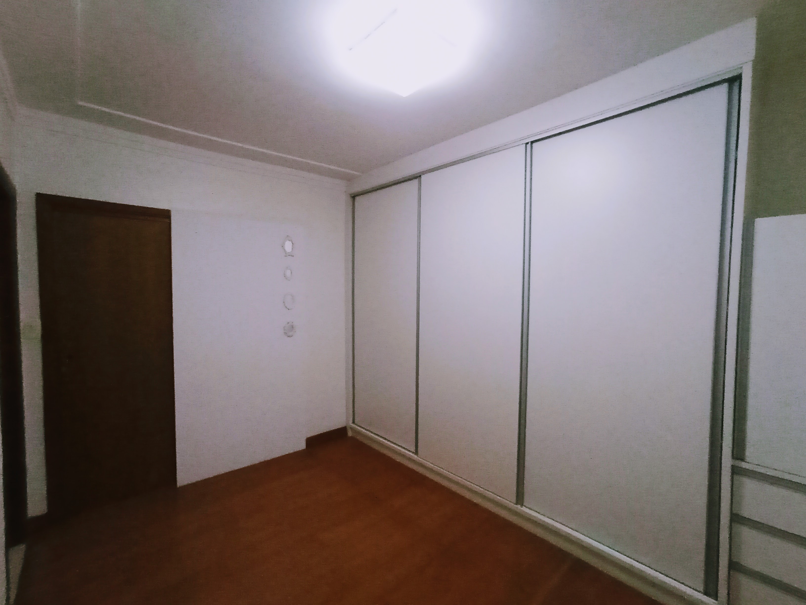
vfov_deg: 78.1
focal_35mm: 16
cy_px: 302
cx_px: 403
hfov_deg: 94.5
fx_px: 373
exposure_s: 1/15
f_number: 2.2
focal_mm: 1.65
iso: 1282
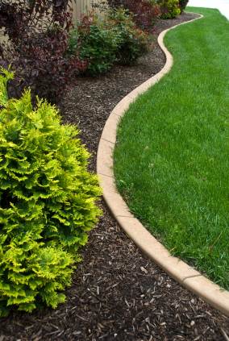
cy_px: 170
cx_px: 114
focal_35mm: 39
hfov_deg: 34.4
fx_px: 370
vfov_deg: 49.5
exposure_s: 1/180
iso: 200
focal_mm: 26
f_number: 6.7
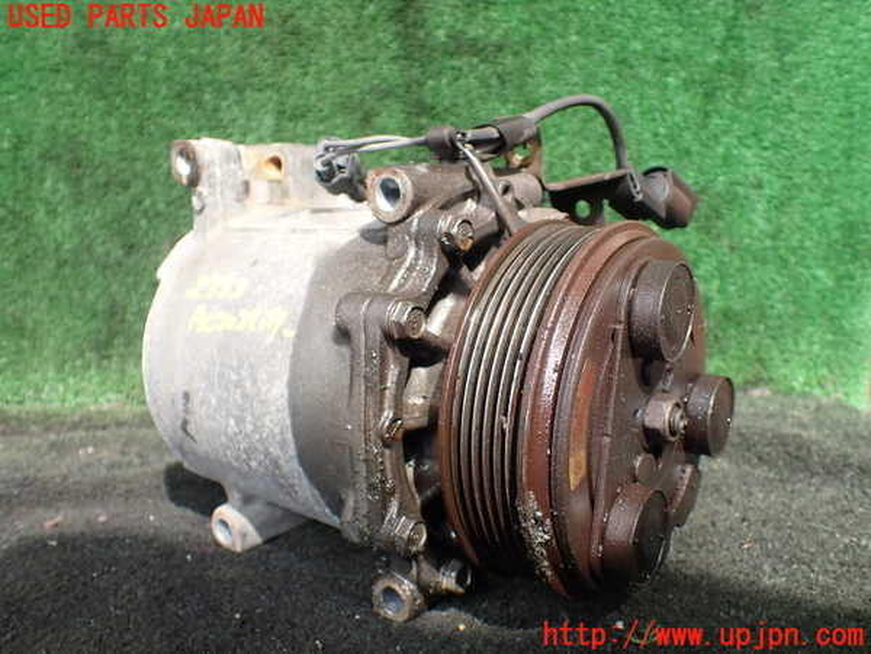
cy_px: 327
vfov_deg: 46.8
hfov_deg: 60.0
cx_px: 436
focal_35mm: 30
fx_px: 755
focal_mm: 5.4
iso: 125
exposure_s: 1/125
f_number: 2.3
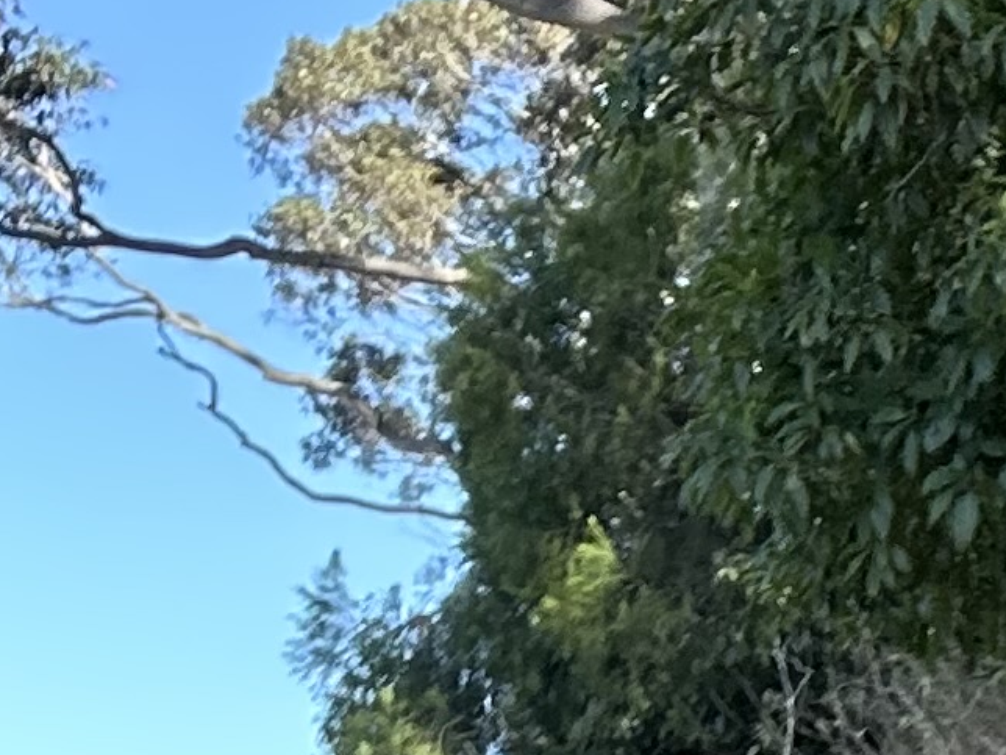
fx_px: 4185
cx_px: 1273
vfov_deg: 9.6
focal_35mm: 144
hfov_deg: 13.3
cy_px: 1549
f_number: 1.9
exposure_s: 1/173
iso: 25
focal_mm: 2.69
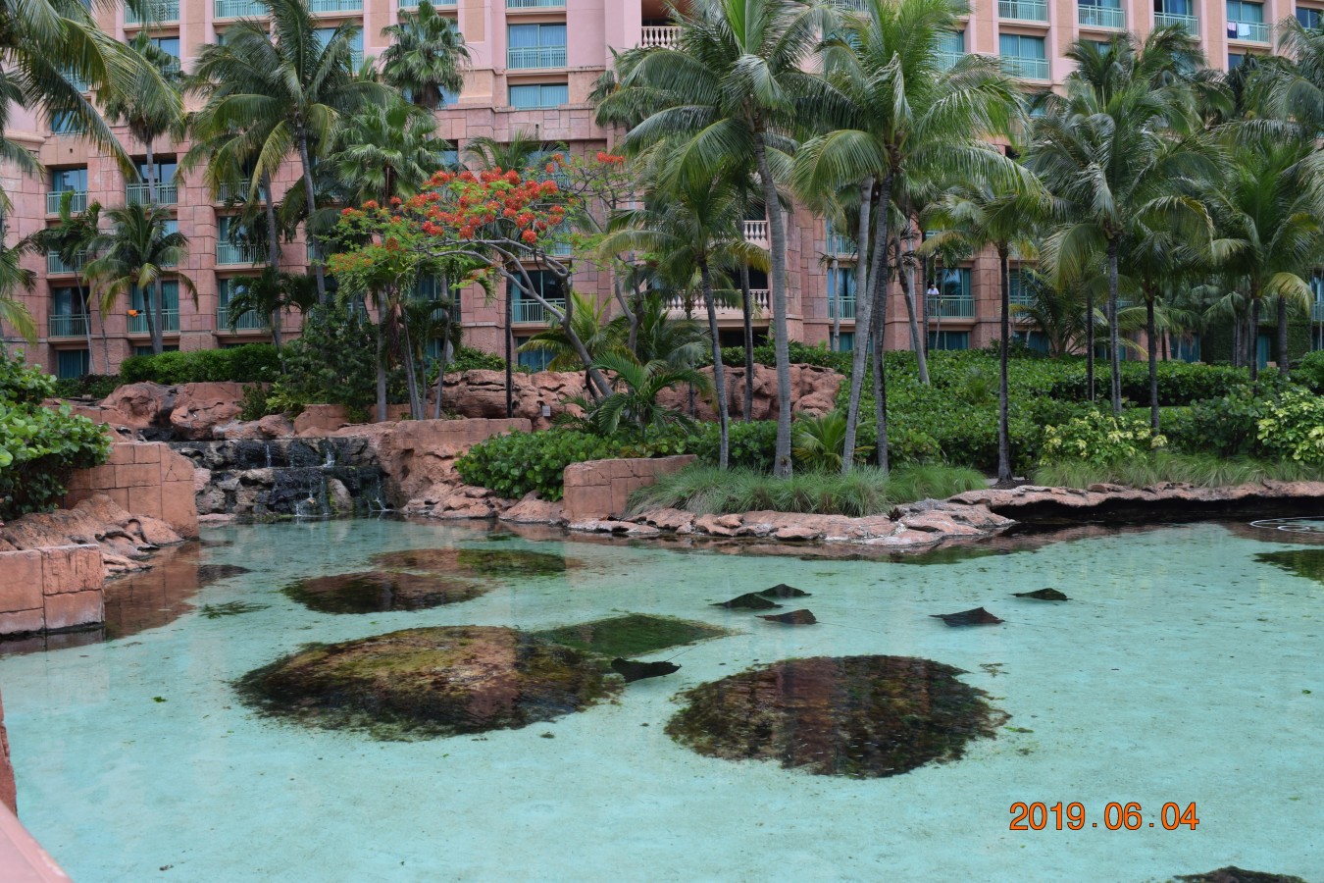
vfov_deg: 43.6
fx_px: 1103
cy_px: 442
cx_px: 662
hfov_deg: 61.9
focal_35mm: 30
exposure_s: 1/200
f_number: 7.1
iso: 400
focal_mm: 20
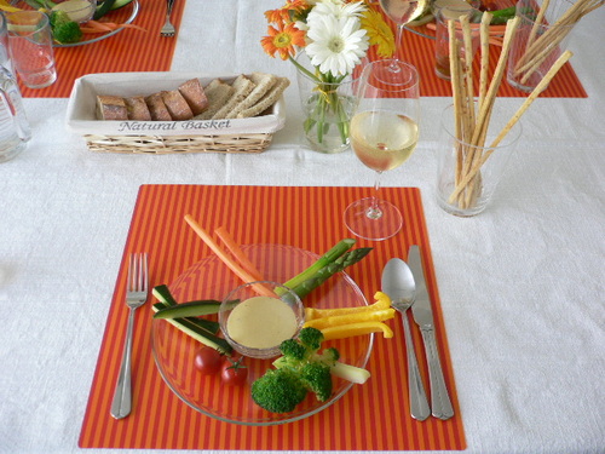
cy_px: 227
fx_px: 612
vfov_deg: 40.7
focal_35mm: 35
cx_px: 302
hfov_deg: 52.6
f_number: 2.8
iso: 100
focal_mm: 5.8
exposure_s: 1/80
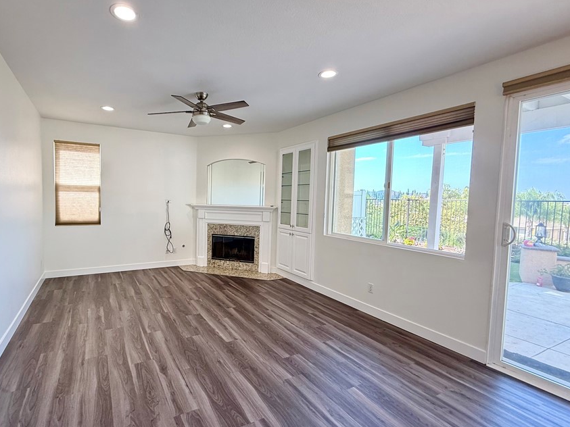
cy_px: 213
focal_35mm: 17
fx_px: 280
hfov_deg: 89.9
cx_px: 229
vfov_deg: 74.7
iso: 125
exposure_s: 1/120
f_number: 2.2
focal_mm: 2.22
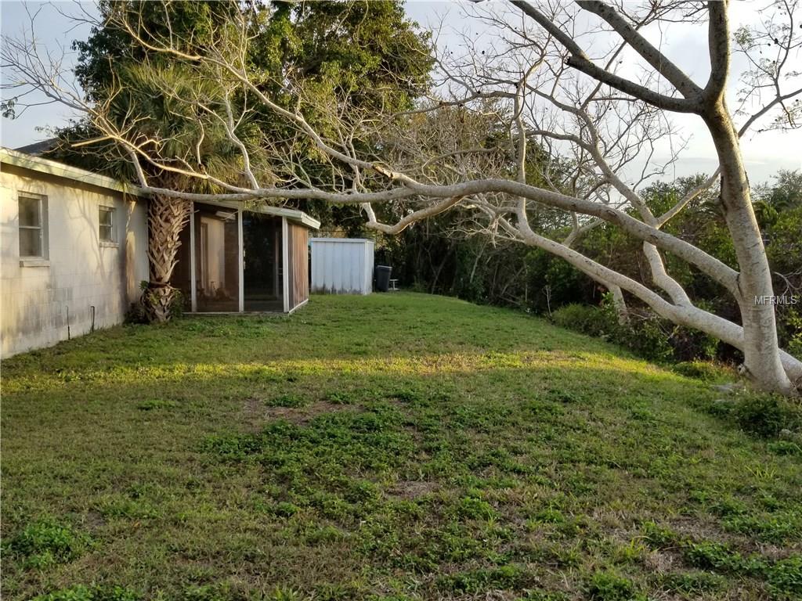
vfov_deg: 53.1
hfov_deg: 67.3
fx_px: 602
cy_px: 300
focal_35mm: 26
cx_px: 401
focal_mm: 4.25
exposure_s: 1/680
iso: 50
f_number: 1.7
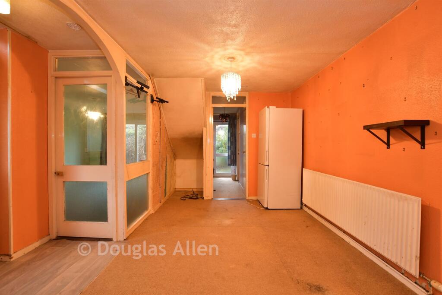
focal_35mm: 15
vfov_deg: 77.3
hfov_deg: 100.4
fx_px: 184
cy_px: 148
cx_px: 221
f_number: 8
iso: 125
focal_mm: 10
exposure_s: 1/1.6
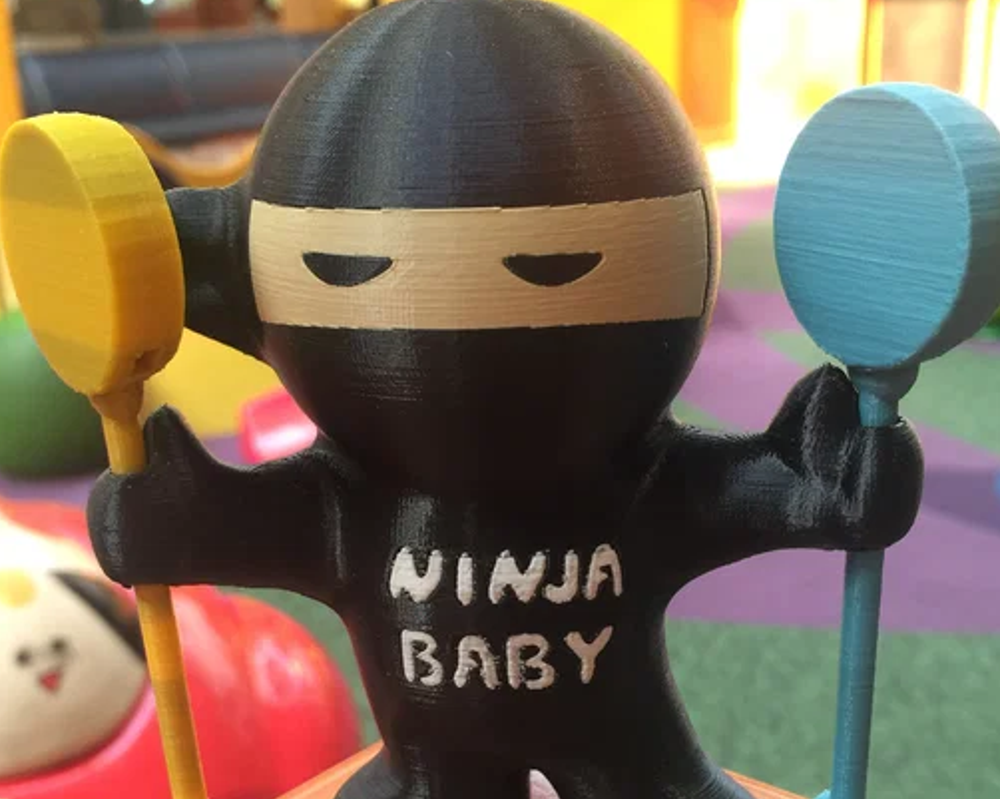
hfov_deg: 39.5
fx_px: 1390
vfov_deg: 31.7
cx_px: 463
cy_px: 561
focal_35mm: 47
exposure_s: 1/15
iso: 64
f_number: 2.2
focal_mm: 4.15
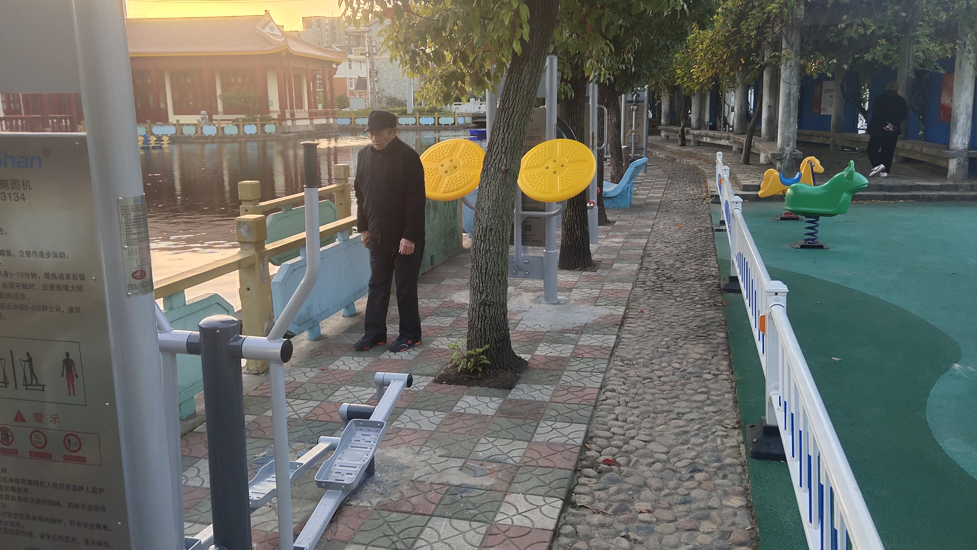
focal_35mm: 33
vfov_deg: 35.6
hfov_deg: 59.5
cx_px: 491
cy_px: 244
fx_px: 855
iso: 50
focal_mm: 4.35
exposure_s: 1/1379
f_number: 1.79
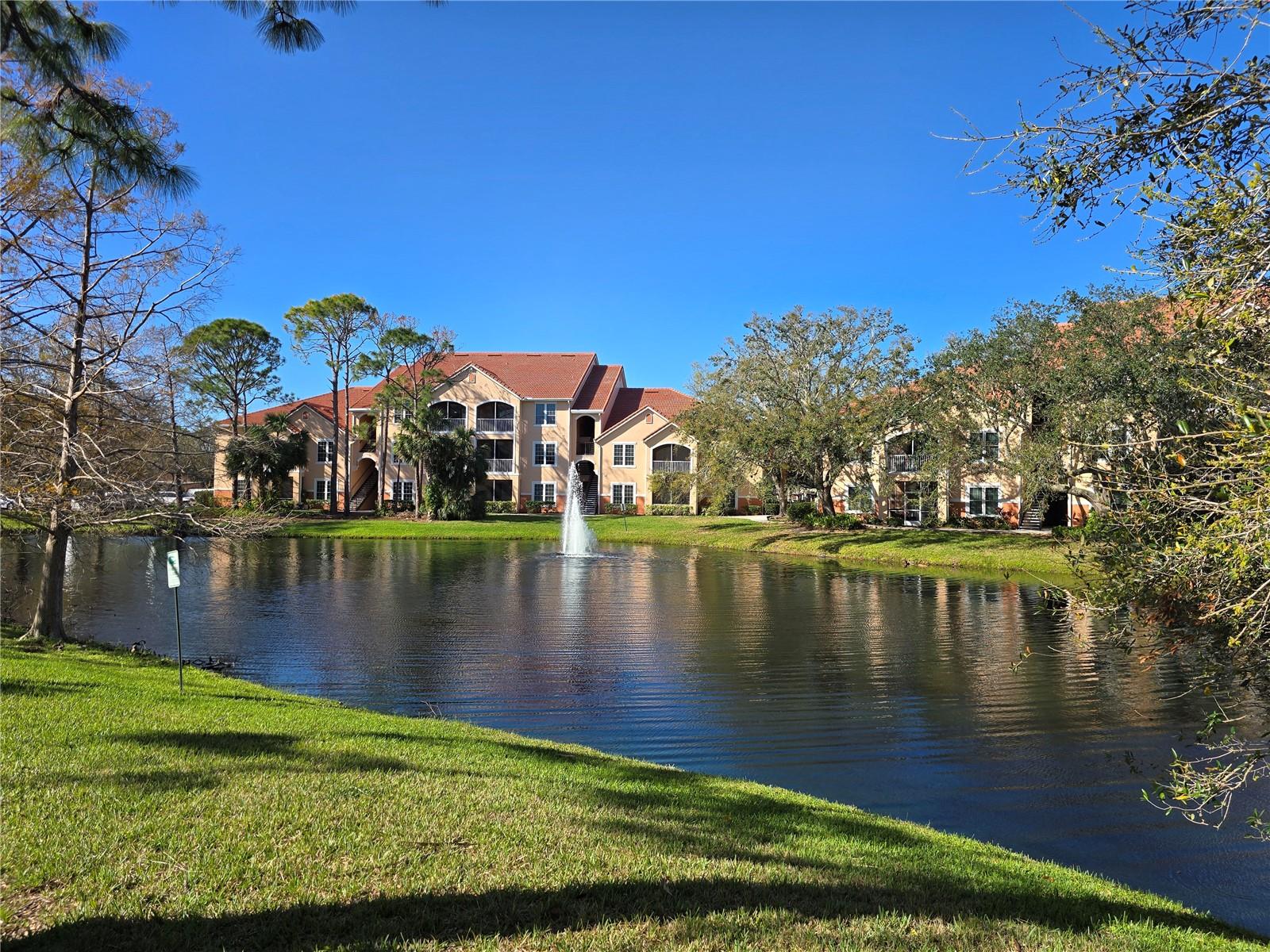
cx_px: 635
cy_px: 476
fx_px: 844
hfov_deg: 73.9
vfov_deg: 58.9
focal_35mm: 23
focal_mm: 6.3
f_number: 1.7
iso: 12
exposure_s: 1/609
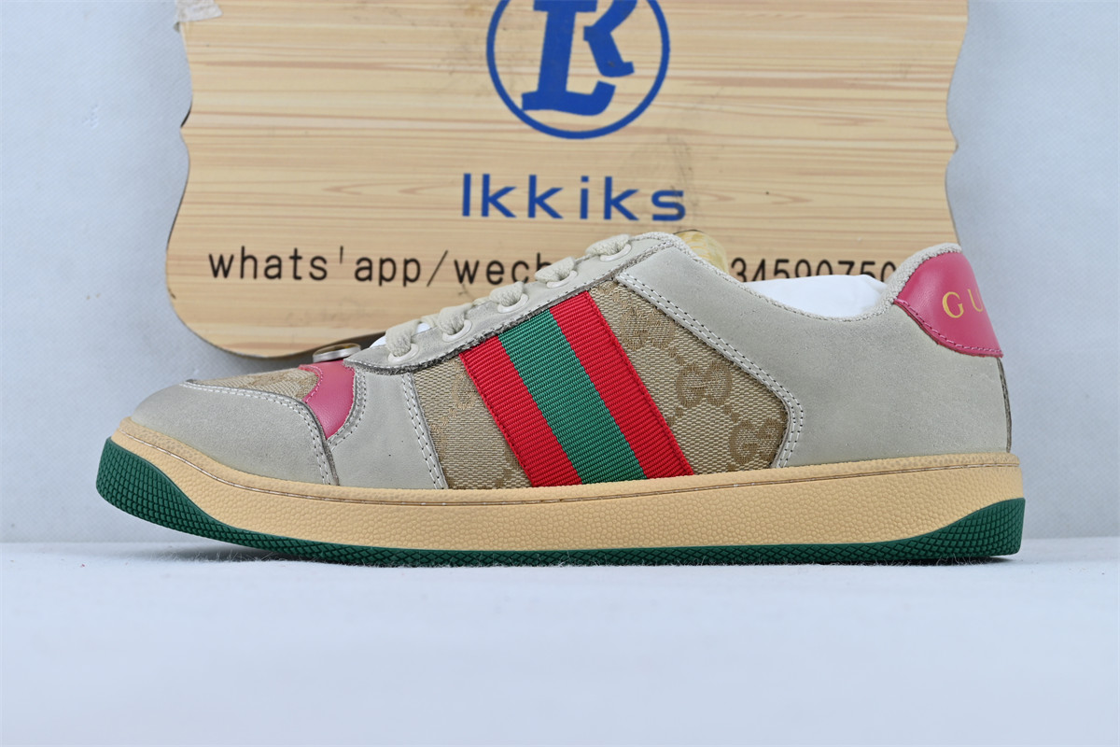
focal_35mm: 54
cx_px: 560
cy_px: 374
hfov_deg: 36.9
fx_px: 1680
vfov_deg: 25.1
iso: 100
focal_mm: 36
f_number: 5.3
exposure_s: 1/60
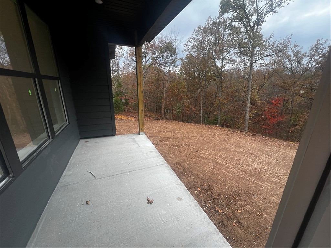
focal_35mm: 13
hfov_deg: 106.2
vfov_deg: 89.9
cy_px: 124
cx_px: 166
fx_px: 124
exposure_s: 1/120
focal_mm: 1.57
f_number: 1.8
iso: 32
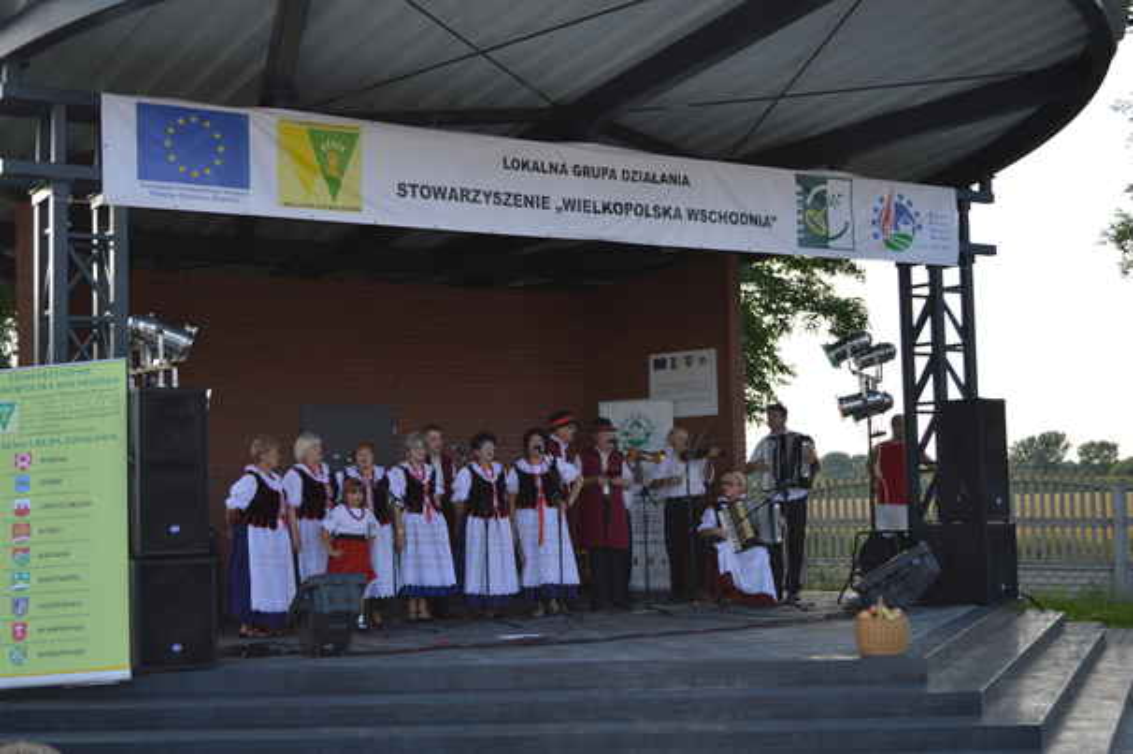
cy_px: 377
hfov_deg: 38.9
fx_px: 1604
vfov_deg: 26.4
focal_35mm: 51
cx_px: 566
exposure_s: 1/125
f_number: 5
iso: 100
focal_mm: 34
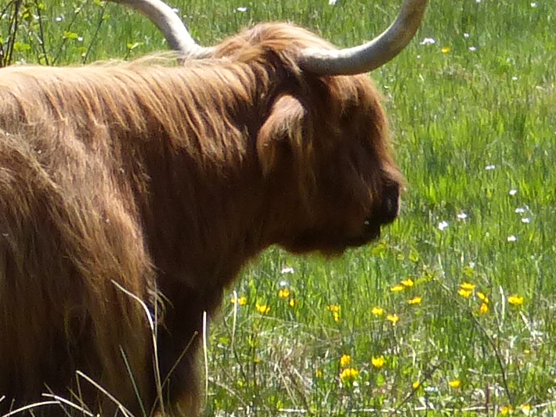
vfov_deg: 2.1
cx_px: -42
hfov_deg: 2.8
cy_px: 9
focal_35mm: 707
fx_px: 11360
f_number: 4
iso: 100
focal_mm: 19.7
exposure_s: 1/400
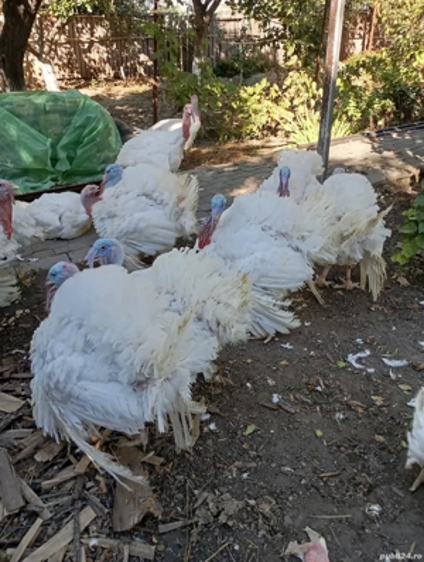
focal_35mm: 28
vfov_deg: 63.4
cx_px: 212
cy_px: 281
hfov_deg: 49.9
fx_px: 456
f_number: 1.8
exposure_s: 1/100
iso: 142
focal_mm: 4.27
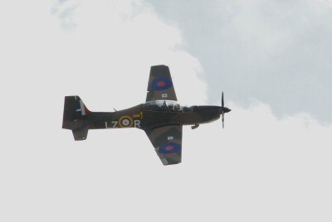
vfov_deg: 2.3
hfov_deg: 3.4
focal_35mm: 600
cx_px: 166
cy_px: 111
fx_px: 5541
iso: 400
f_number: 9.5
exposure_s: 1/750
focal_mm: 400
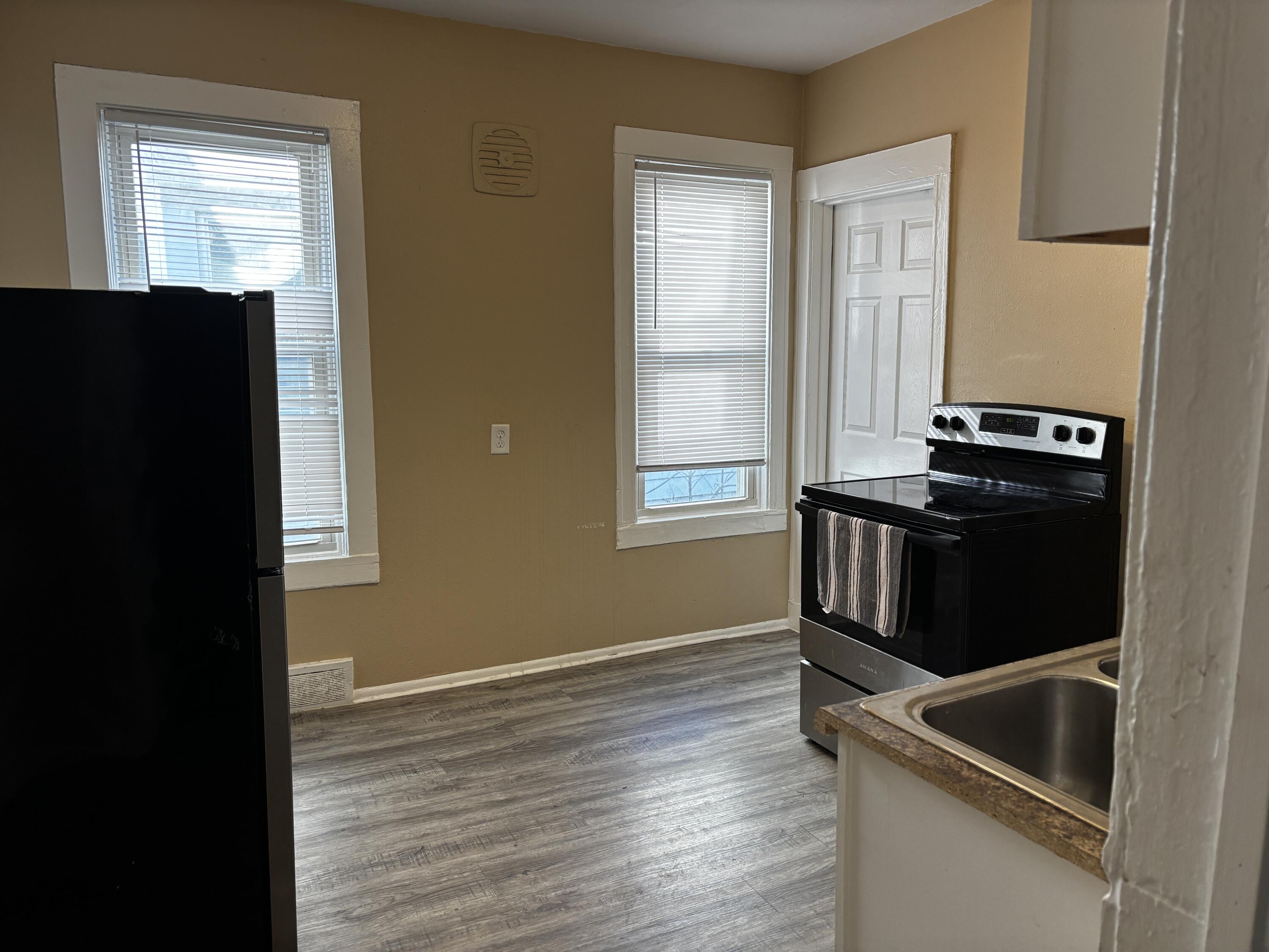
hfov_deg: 67.3
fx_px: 953
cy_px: 476
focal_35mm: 26
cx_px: 634
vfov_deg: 53.1
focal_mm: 5.96
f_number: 1.6
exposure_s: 1/120
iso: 125
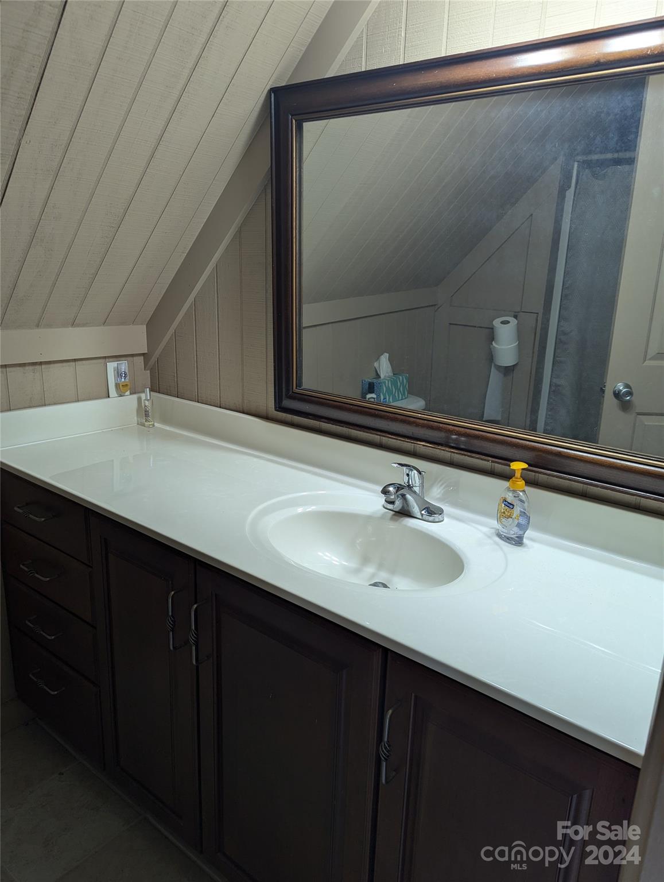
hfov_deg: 56.9
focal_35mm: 24
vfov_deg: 71.5
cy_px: 441
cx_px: 332
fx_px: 612
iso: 47
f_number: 1.85
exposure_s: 1/40
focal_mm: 6.81
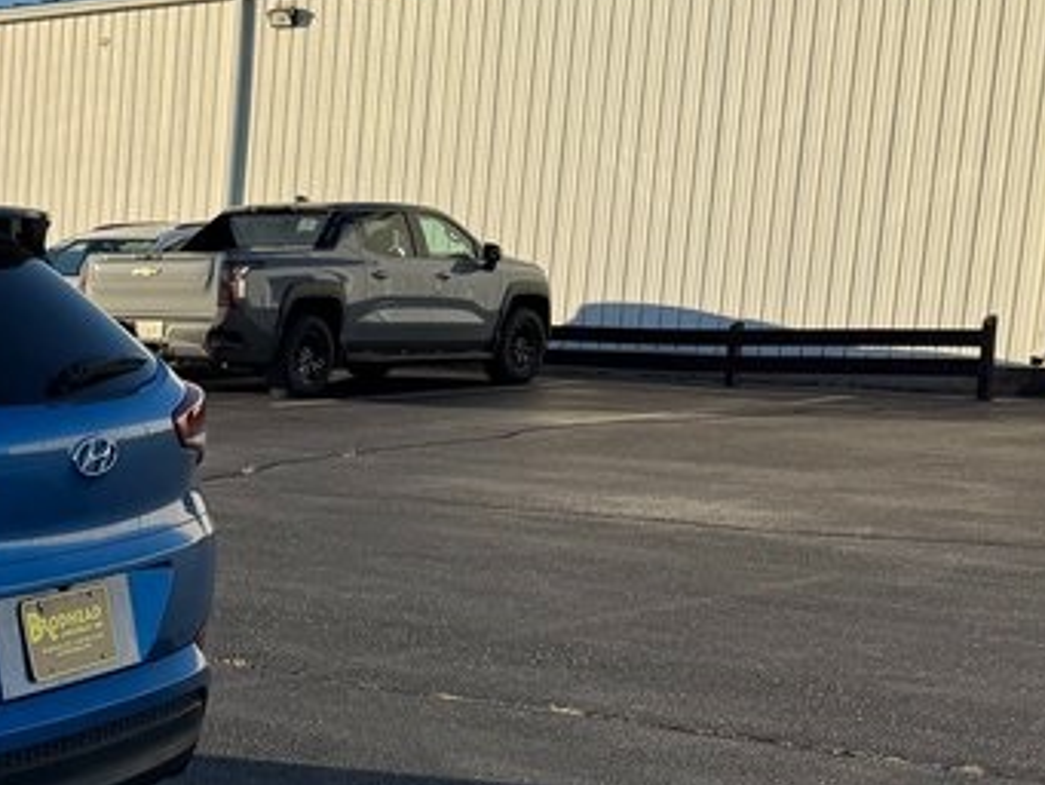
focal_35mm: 72
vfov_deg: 20.2
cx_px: -432
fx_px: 2174
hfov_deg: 22.9
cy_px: 644
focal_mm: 6.76
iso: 80
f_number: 1.78
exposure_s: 1/4608
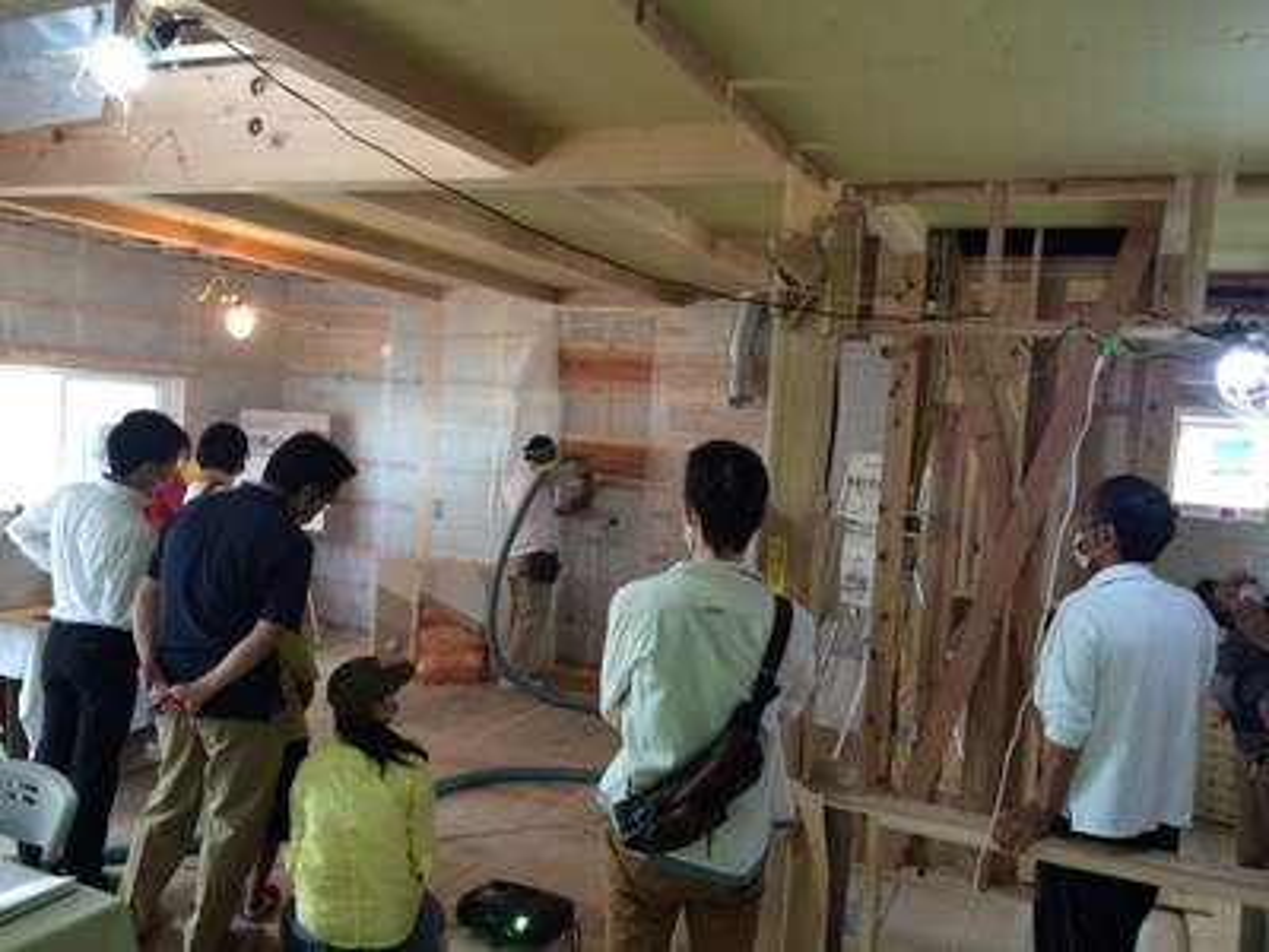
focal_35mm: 29
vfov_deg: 48.2
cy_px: 476
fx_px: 1063
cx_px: 634
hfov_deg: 61.7
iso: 80
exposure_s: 1/30
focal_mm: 4.15
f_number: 2.2
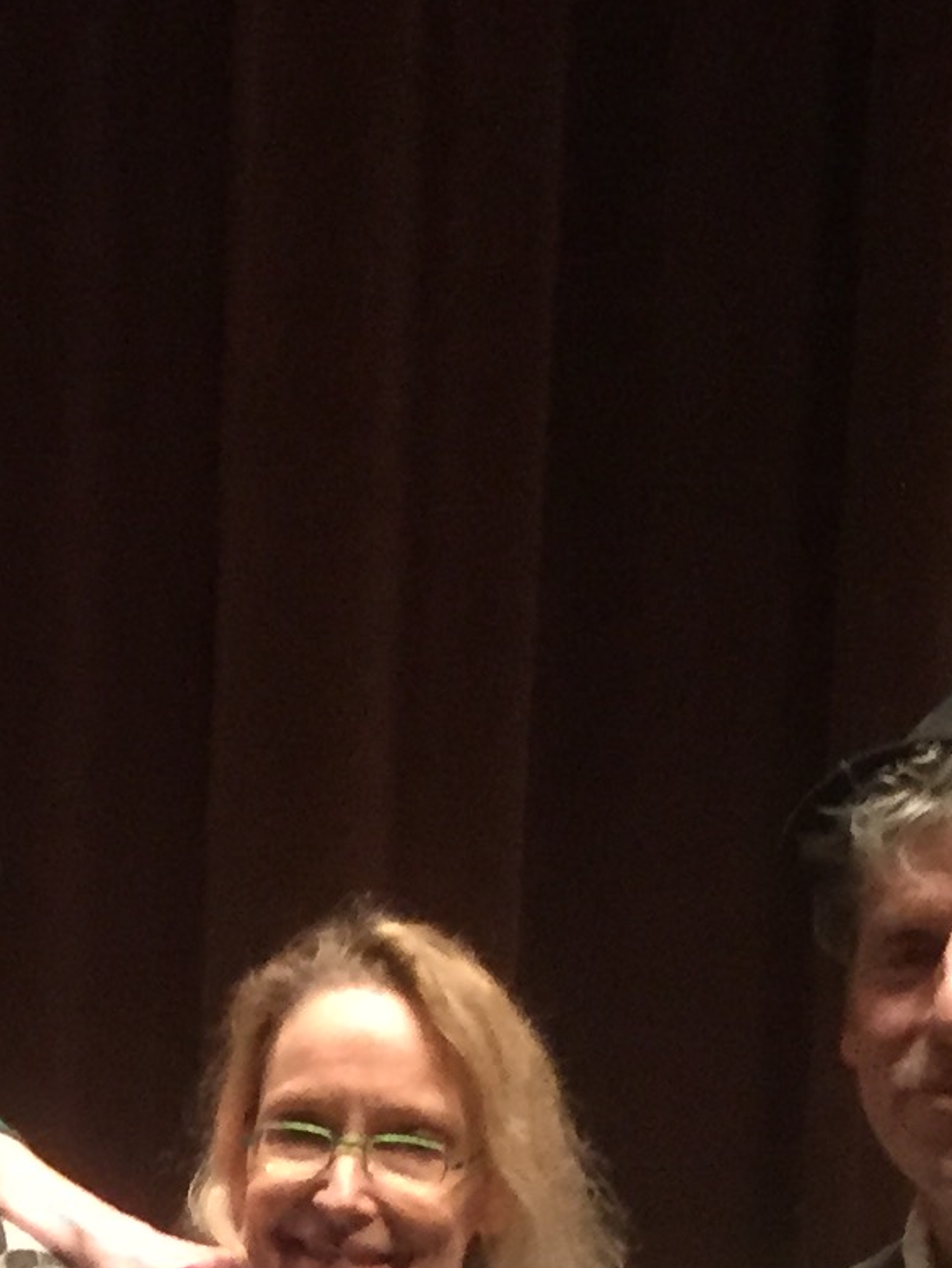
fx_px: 4435
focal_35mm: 121
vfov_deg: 15.0
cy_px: 1934
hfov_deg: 11.7
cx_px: -457
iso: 250
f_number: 2.2
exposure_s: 1/15
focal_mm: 4.15
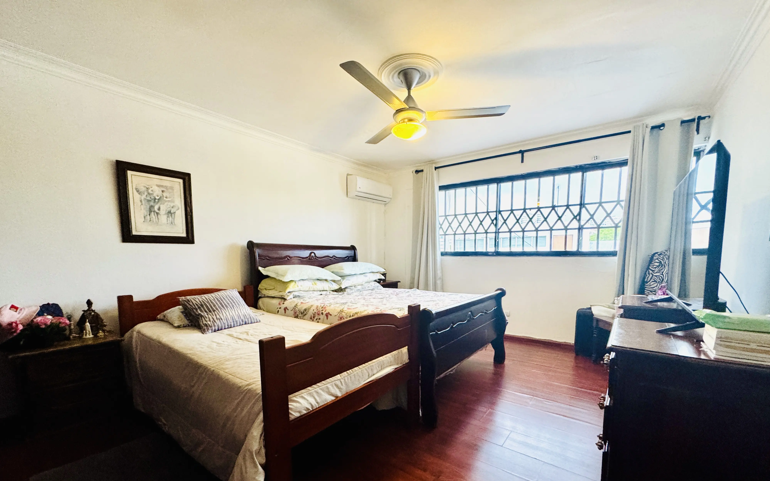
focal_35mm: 15
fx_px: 315
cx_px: 383
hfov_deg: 101.5
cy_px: 291
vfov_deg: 73.9
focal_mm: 2.22
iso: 500
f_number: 2.2
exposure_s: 1/60
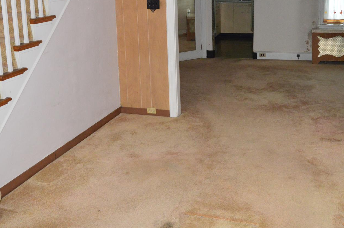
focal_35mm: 44
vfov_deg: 29.8
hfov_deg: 44.5
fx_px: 420
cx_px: 160
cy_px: 51
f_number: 8
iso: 1600
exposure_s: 1/60
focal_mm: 18
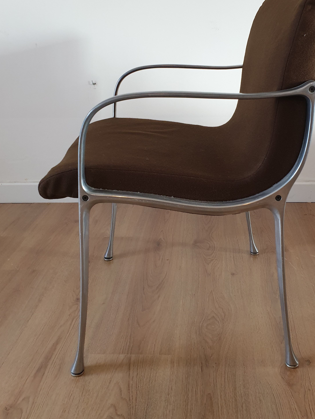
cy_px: 157
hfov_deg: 39.5
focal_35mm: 36
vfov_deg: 50.8
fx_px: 437
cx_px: 191
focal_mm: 4.3
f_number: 2.4
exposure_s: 1/25
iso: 250
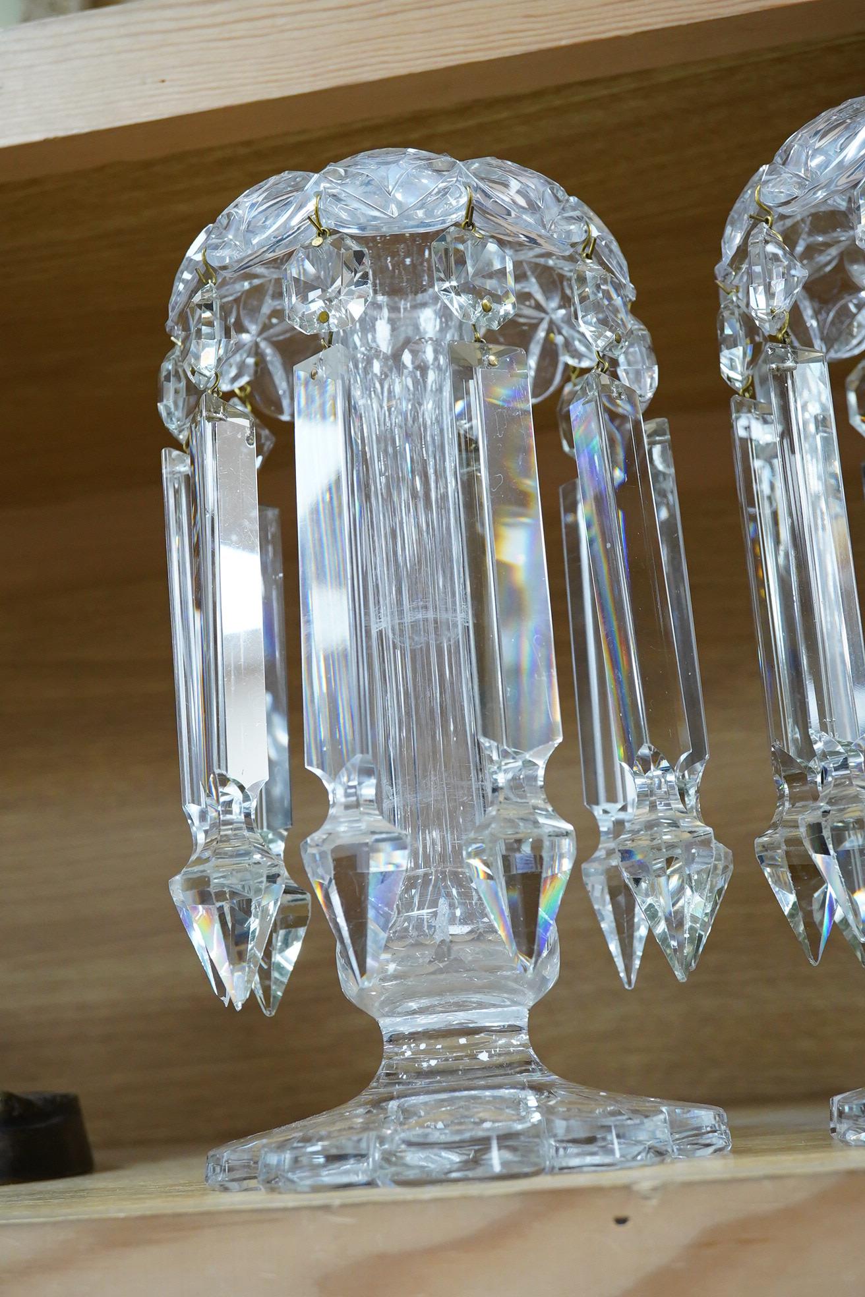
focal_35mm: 45
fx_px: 1622
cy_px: 648
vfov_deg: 43.6
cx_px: 432
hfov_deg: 29.9
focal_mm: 30
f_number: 9
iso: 2500
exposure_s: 1/160
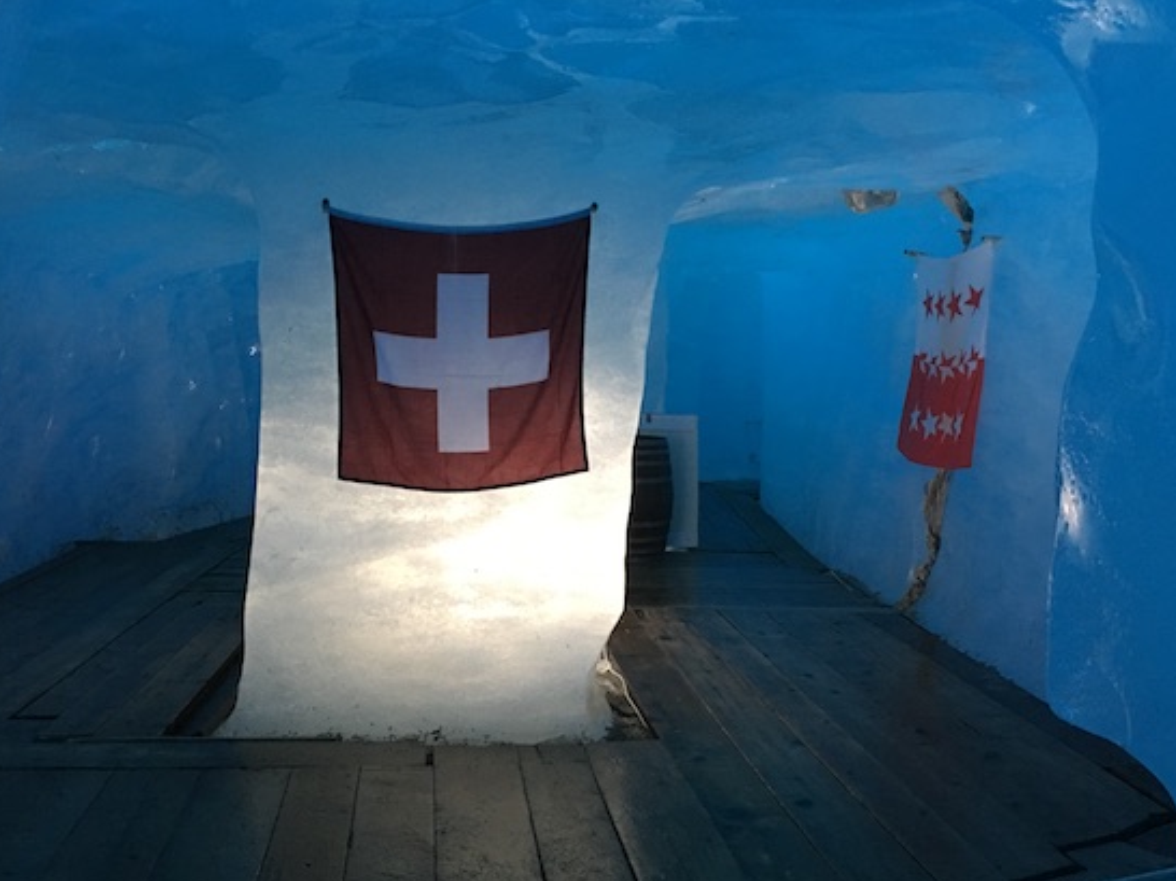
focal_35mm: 34
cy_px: 515
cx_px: 536
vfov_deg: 41.6
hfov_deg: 53.9
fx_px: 1155
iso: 160
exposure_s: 1/8
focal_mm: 4.15
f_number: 2.2
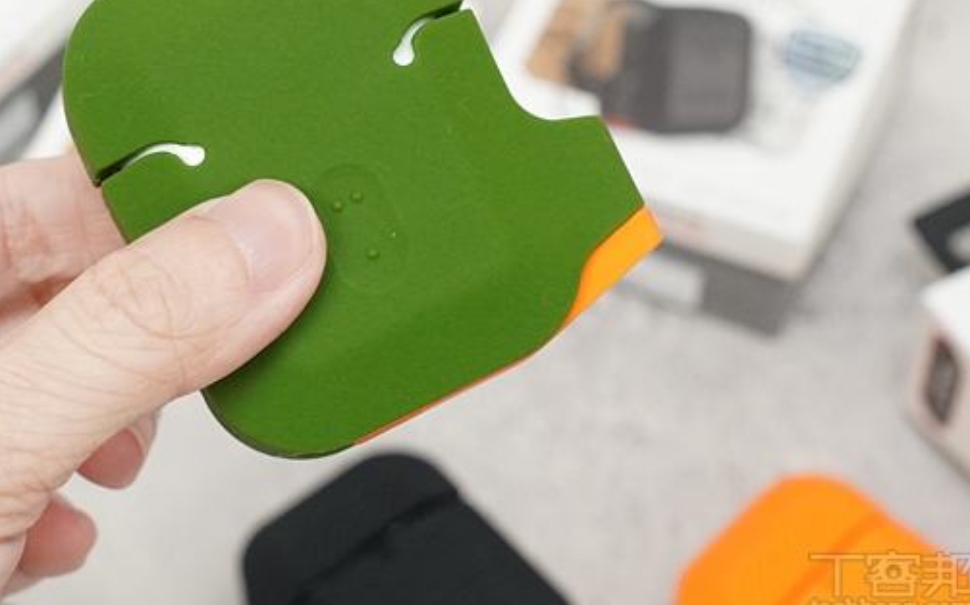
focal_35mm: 90
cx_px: 303
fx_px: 2371
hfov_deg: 23.0
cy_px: 173
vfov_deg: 14.5
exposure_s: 1/125
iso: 3200
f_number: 7.1
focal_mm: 41
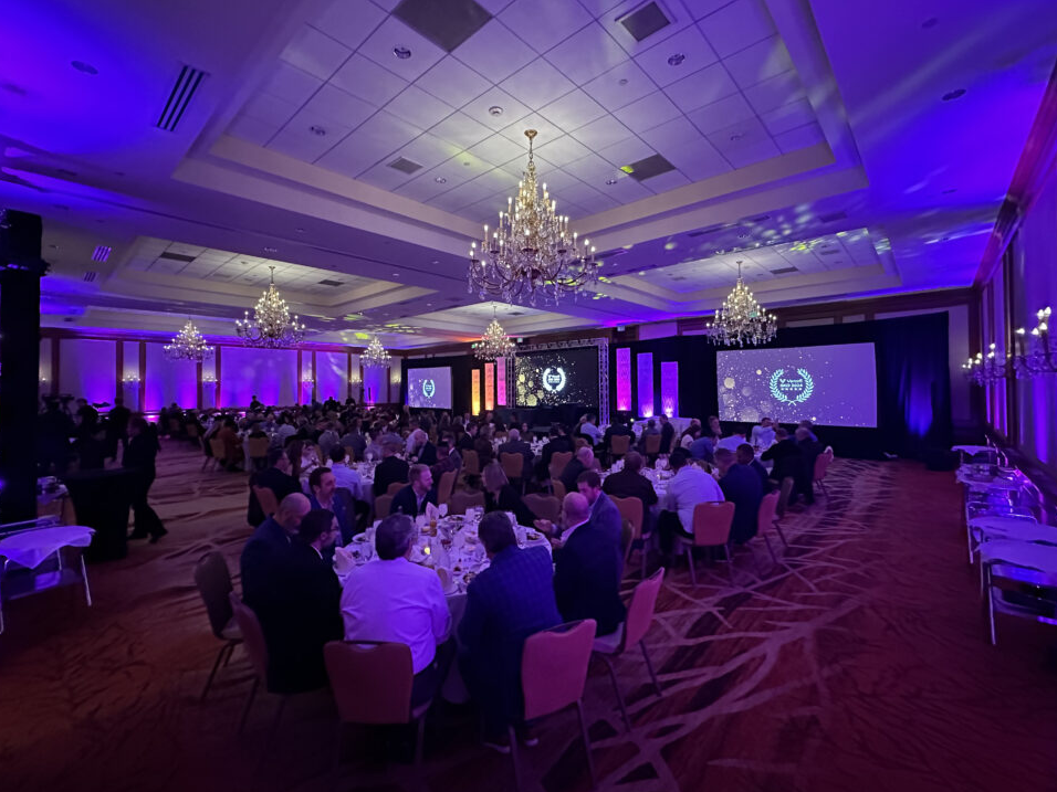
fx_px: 458
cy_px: 379
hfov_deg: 98.2
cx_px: 524
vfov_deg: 81.7
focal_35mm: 15
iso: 1250
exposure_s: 1/40
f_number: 2.2
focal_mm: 2.22
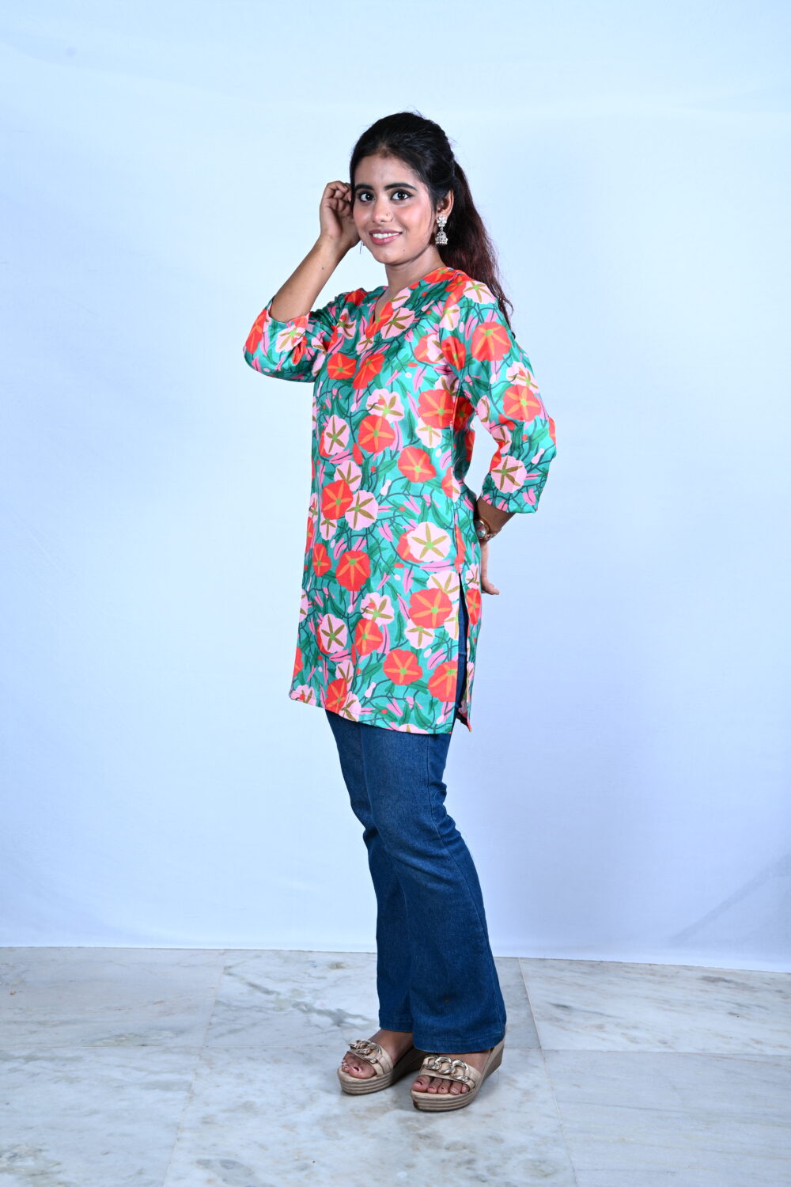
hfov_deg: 23.8
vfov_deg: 35.1
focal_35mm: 57
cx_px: 396
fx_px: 1878
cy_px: 594
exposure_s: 1/160
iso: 100
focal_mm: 57
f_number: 8
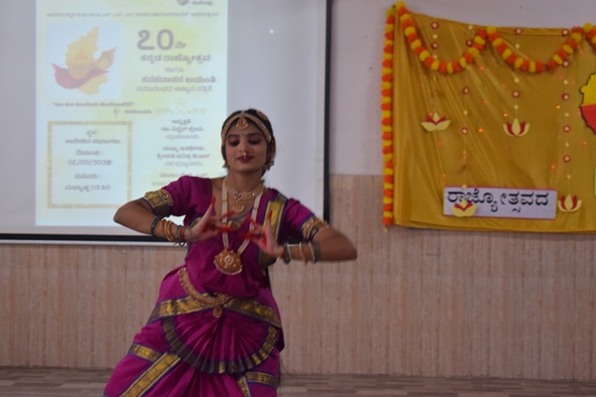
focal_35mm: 82
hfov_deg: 24.6
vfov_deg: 16.6
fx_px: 1366
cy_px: 198
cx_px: 298
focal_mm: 55
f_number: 5.6
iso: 1250
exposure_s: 1/60
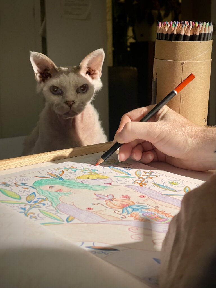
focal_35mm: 64
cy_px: 144
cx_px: 108
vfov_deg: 30.3
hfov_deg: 22.9
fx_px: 532
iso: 160
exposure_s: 1/50
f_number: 2.2
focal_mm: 7.5
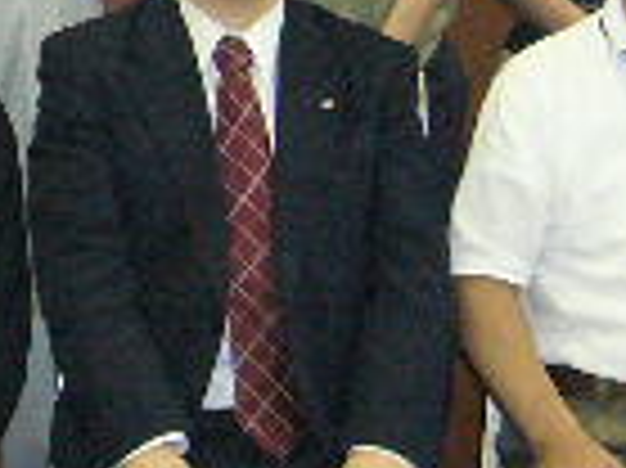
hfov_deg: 9.5
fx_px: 3740
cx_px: -32
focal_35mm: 207
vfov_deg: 7.1
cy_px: -32
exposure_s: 1/60
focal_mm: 7.5
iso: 400
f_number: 3.2
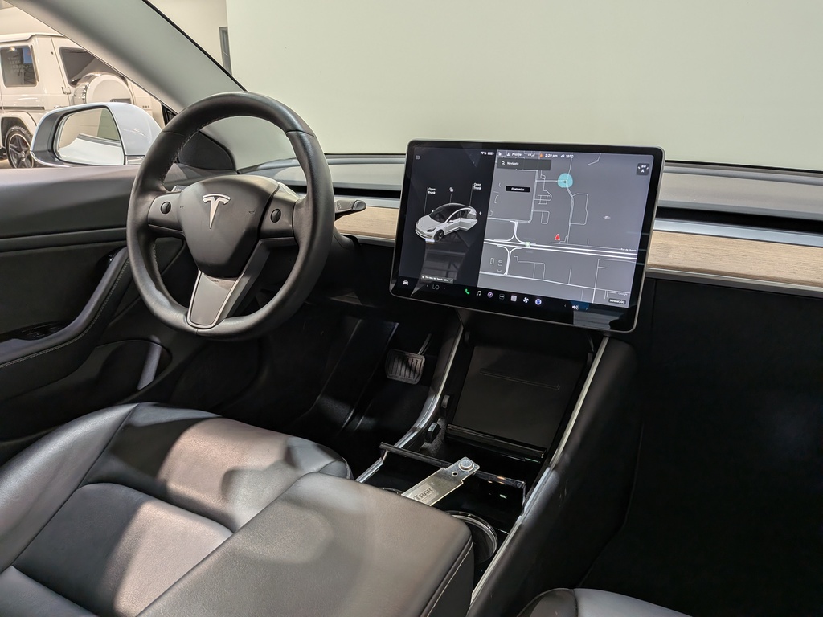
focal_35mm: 24
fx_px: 571
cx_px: 412
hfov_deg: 71.6
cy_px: 308
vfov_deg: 56.8
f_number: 1.7
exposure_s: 1/123
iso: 28
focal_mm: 4.53
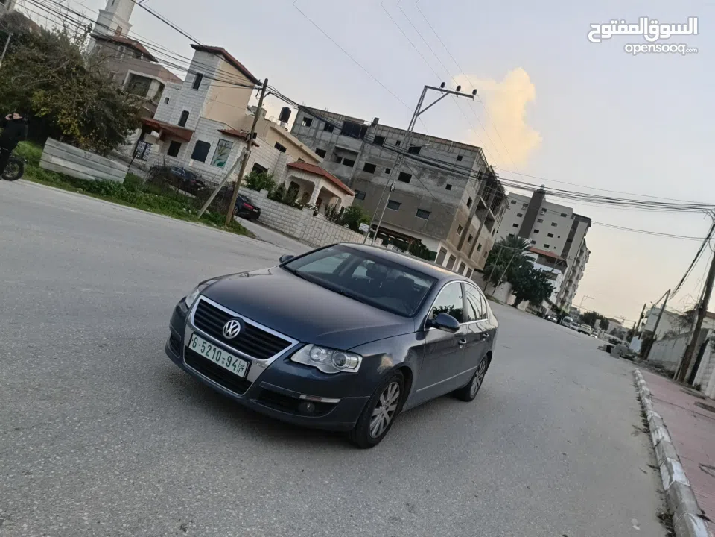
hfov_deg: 71.6
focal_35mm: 24
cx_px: 358
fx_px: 496
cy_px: 268
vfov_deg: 56.8
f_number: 1.7
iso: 53
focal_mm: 5.25
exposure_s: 1/99.9
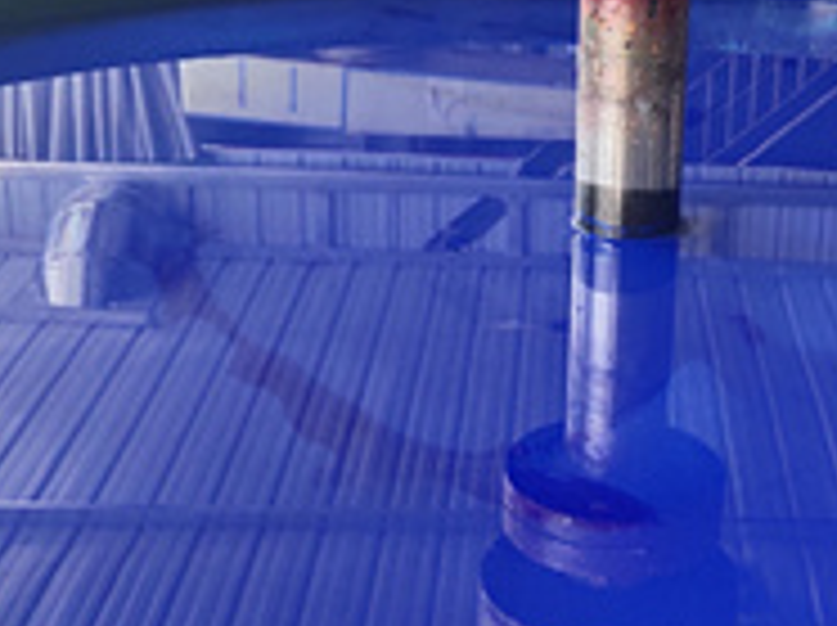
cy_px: 232
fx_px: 1884
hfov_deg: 24.8
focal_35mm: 78
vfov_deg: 18.8
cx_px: 630
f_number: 1.8
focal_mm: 4.27
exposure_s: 1/100
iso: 255
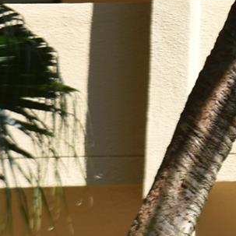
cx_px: 424
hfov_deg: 4.7
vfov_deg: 4.7
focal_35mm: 370
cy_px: 291
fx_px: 2856
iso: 200
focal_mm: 55
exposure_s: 1/320
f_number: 9
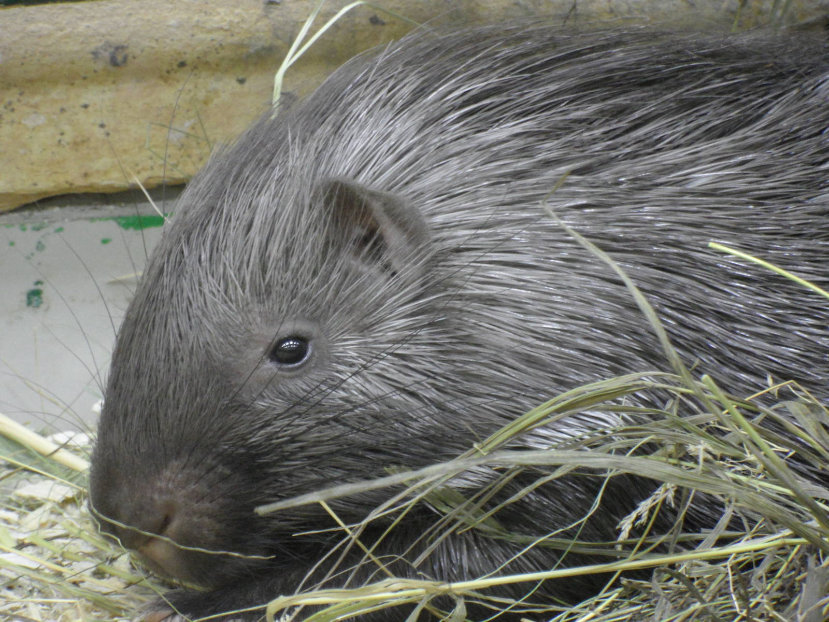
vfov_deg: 4.1
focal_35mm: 360
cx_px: 414
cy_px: 311
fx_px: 8621
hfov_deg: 5.5
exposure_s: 1/6
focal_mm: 58.5
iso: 400
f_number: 5.8
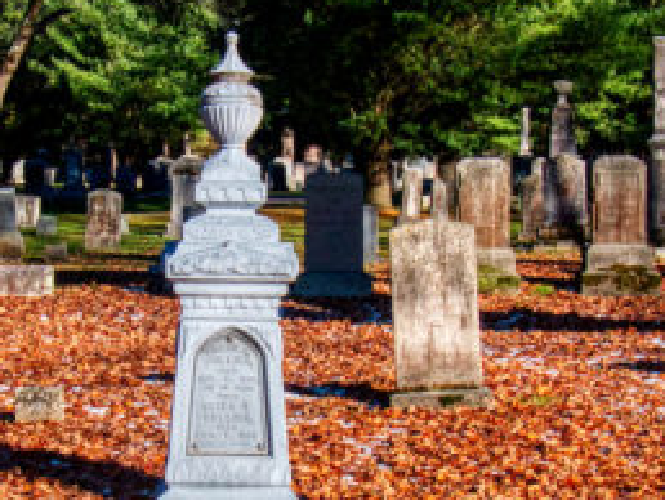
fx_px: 2115
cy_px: 335
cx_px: 268
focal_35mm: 110
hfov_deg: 17.9
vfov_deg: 13.5
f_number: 10
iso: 800
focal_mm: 17
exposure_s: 1/800
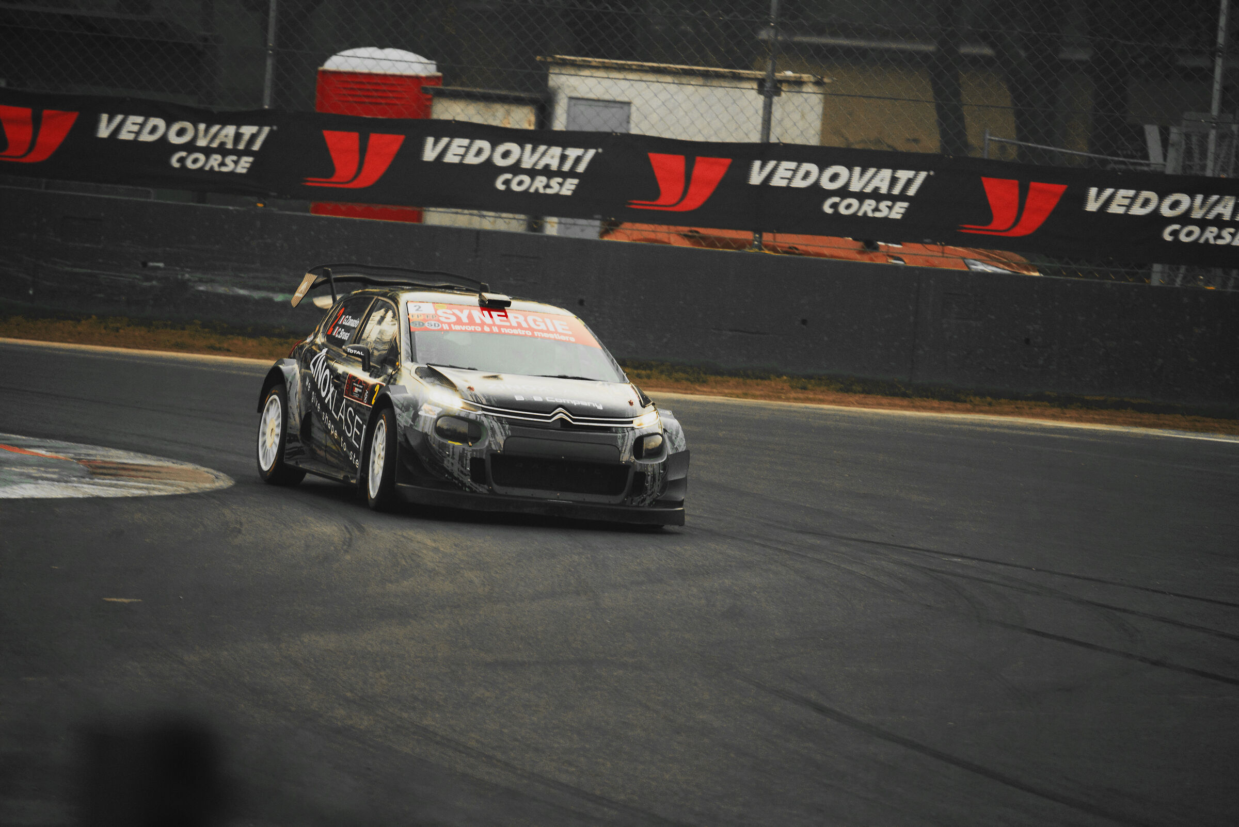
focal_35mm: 270
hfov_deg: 7.6
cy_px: 414
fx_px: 9297
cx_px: 620
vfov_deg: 5.1
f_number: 2.8
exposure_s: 1/250
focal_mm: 180
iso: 320
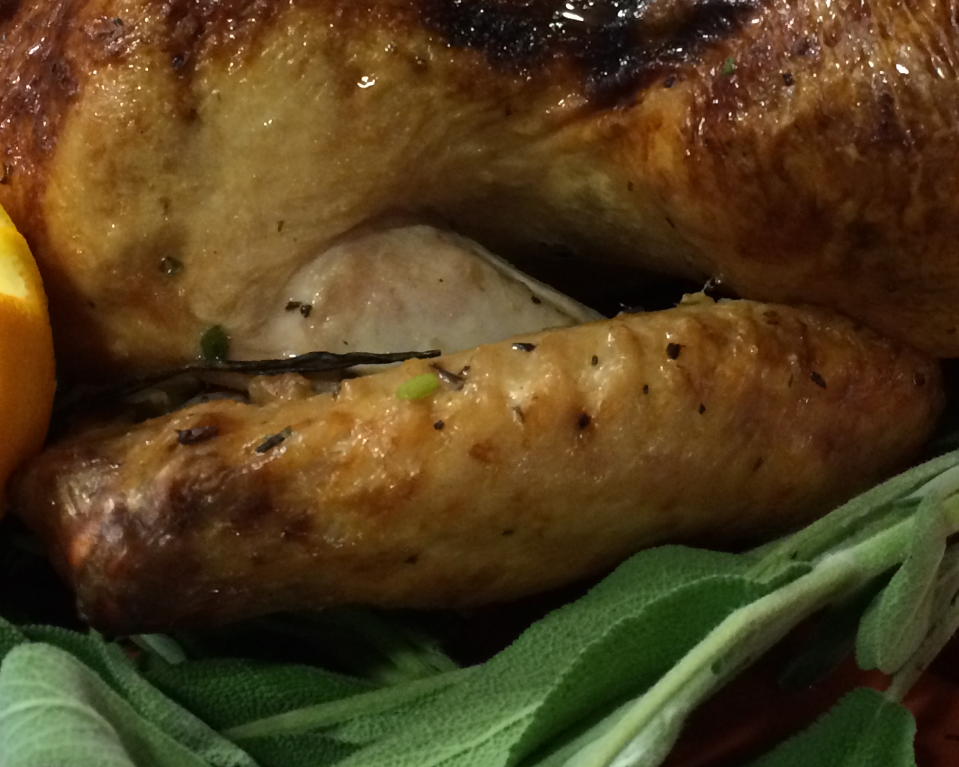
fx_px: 1902
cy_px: 167
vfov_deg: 22.5
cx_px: 566
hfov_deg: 28.3
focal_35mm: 67
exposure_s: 1/30
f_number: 2.2
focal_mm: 4.15
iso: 200
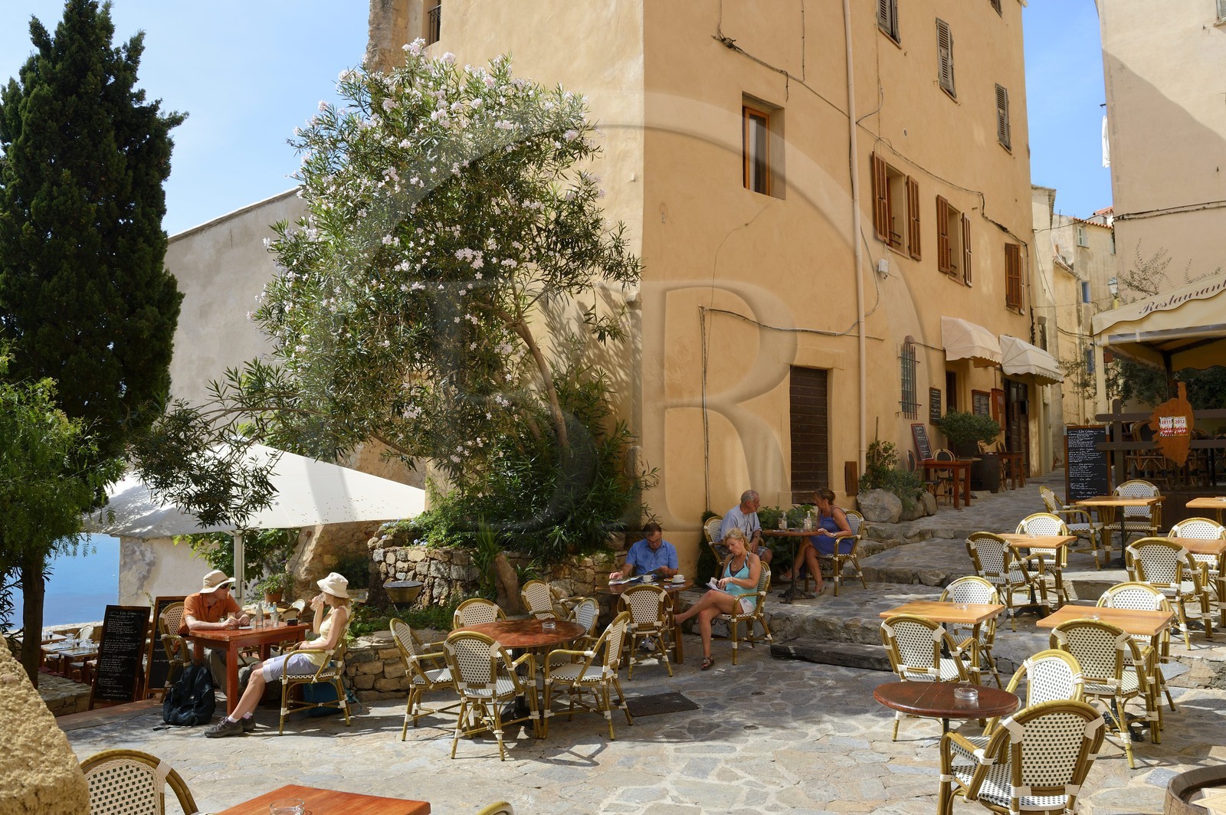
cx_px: 613
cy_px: 408
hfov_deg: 73.8
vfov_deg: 53.1
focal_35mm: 24
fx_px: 817
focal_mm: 24
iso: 200
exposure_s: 1/200
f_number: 11
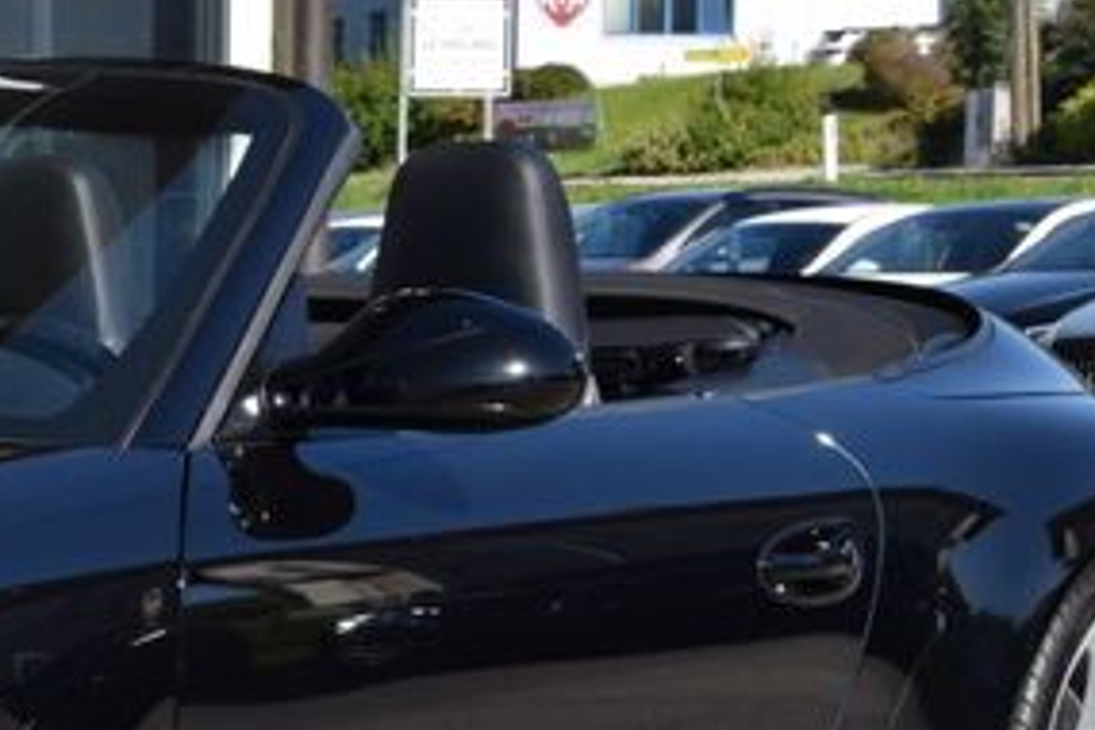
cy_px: 695
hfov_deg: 14.0
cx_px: -357
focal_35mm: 140
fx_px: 4258
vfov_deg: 9.7
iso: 200
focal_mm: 26
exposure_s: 1/400
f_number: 10
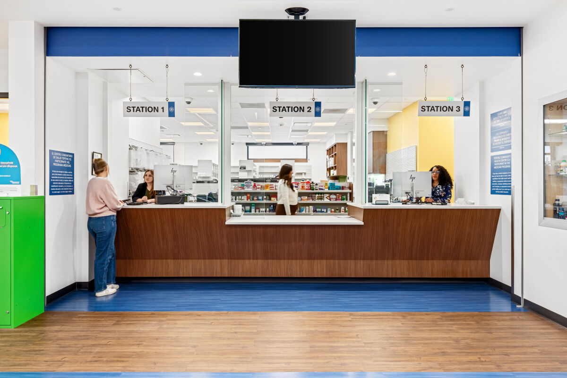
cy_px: 189
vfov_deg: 53.2
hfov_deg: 73.7
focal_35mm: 24
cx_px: 284
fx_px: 378
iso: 400
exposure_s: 1/2.5
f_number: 11
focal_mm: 24
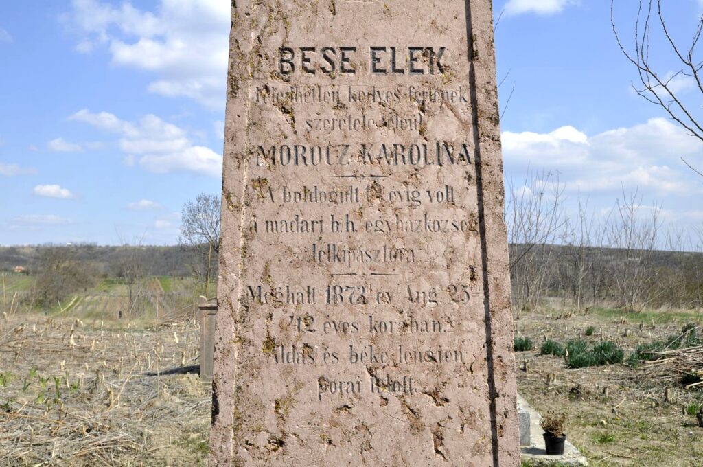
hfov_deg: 49.6
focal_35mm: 39
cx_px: 352
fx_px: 761
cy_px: 234
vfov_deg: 34.1
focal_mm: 26
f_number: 9
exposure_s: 1/320
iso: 200
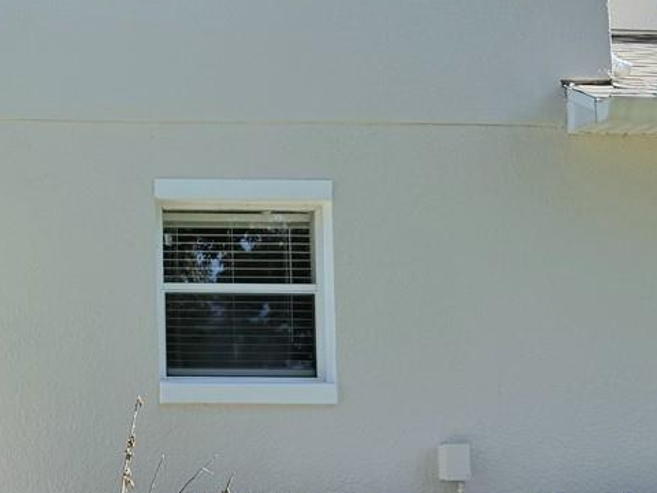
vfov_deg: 18.4
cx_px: -126
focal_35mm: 80
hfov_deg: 22.5
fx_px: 1518
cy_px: 283
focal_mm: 6.76
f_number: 1.78
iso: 80
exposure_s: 1/1151
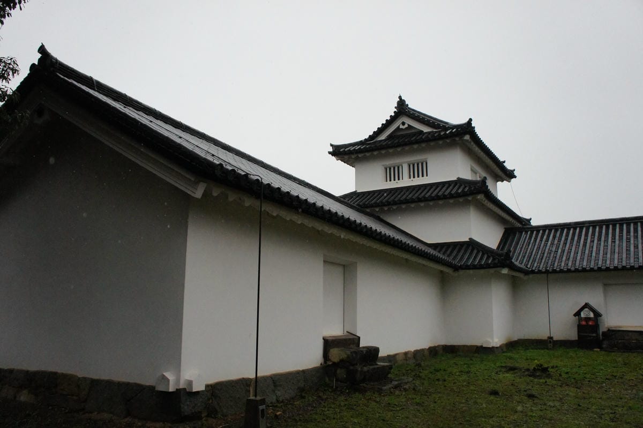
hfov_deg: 67.4
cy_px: 214
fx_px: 482
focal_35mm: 27
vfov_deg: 47.9
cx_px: 322
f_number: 5
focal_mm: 18
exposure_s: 1/2500
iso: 3200
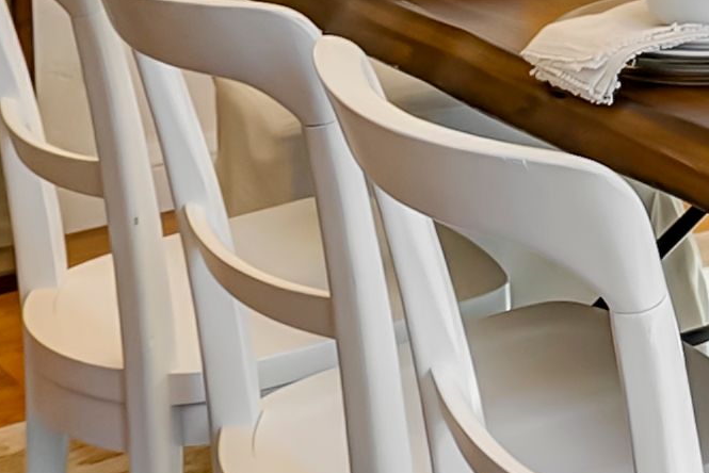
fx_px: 2010
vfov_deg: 11.8
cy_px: -508
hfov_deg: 17.7
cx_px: 1101
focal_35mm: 102
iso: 800
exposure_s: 1/30
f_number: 8
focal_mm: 16
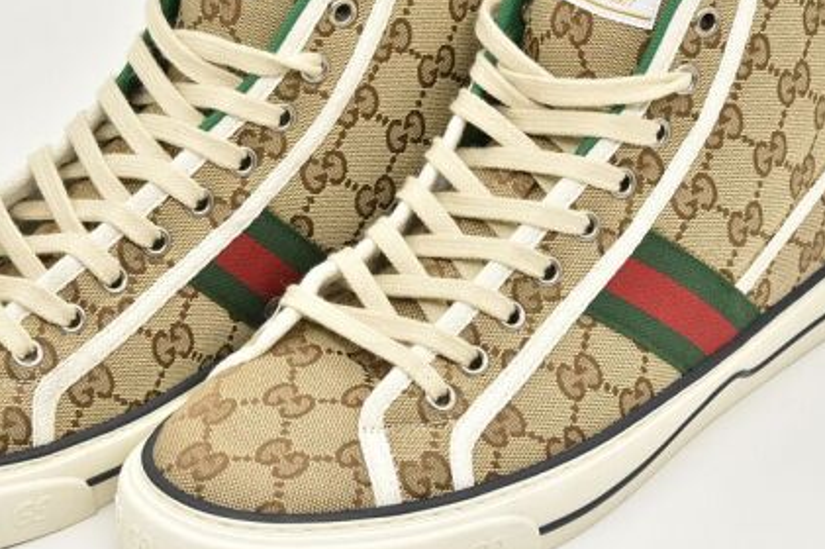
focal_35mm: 140
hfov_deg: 14.7
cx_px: 312
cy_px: 221
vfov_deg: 9.8
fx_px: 3206
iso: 200
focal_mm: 92
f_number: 22
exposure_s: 1/4
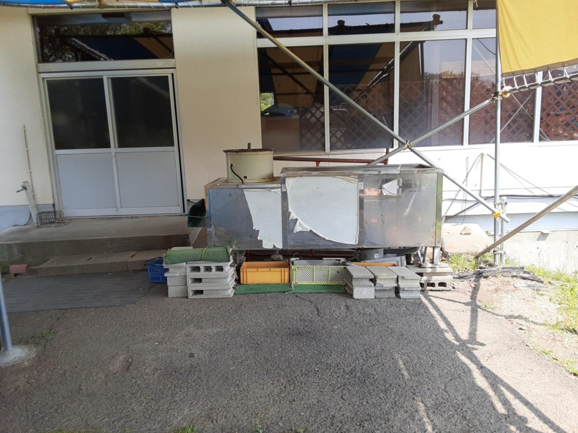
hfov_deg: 65.3
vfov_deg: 51.4
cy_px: 216
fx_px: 451
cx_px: 289
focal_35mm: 27
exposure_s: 1/588
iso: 40
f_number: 1.9
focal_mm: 2.91
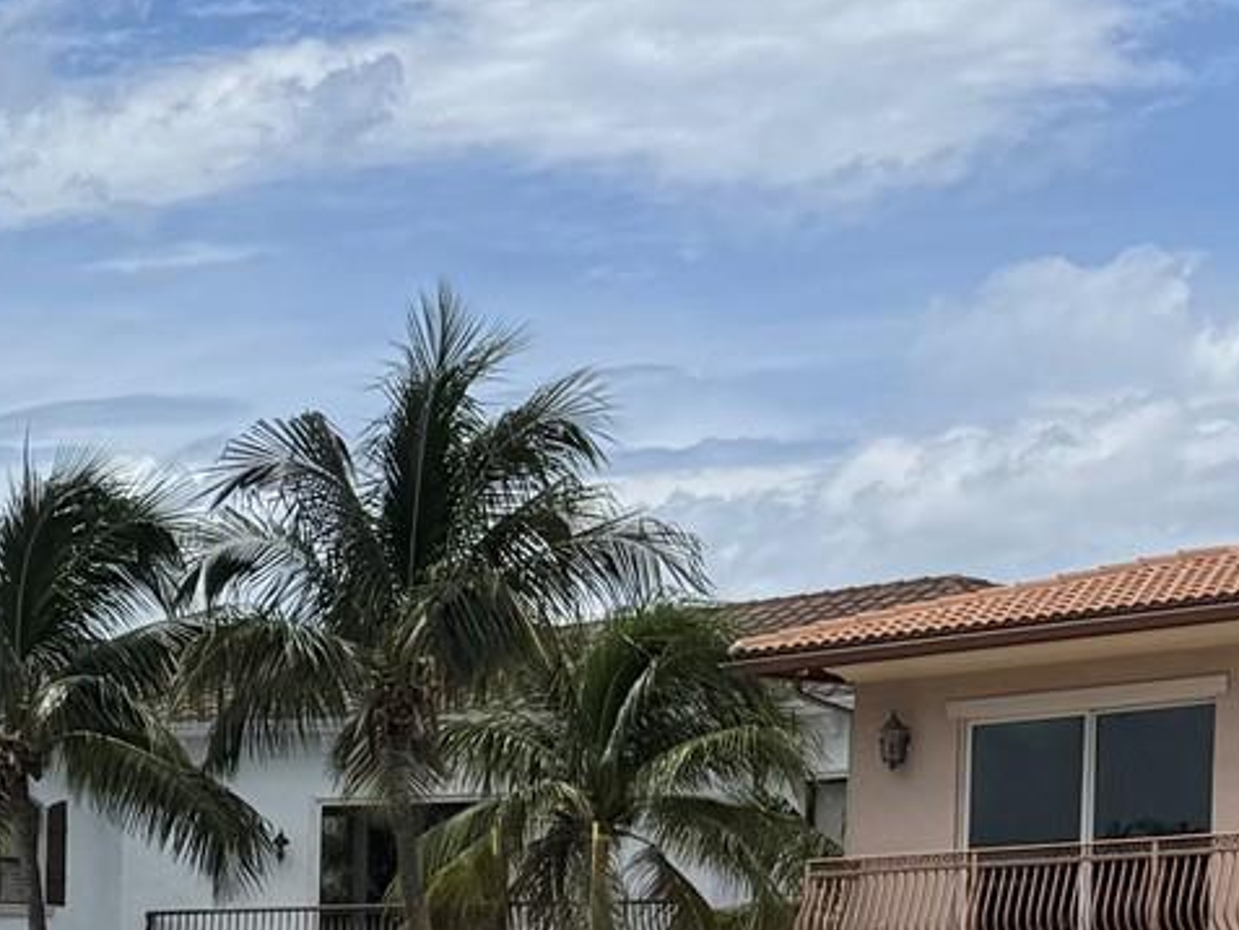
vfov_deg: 13.7
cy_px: 1312
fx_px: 3688
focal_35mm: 103
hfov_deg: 14.9
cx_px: -1361
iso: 80
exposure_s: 1/7092
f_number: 1.78
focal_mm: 6.76
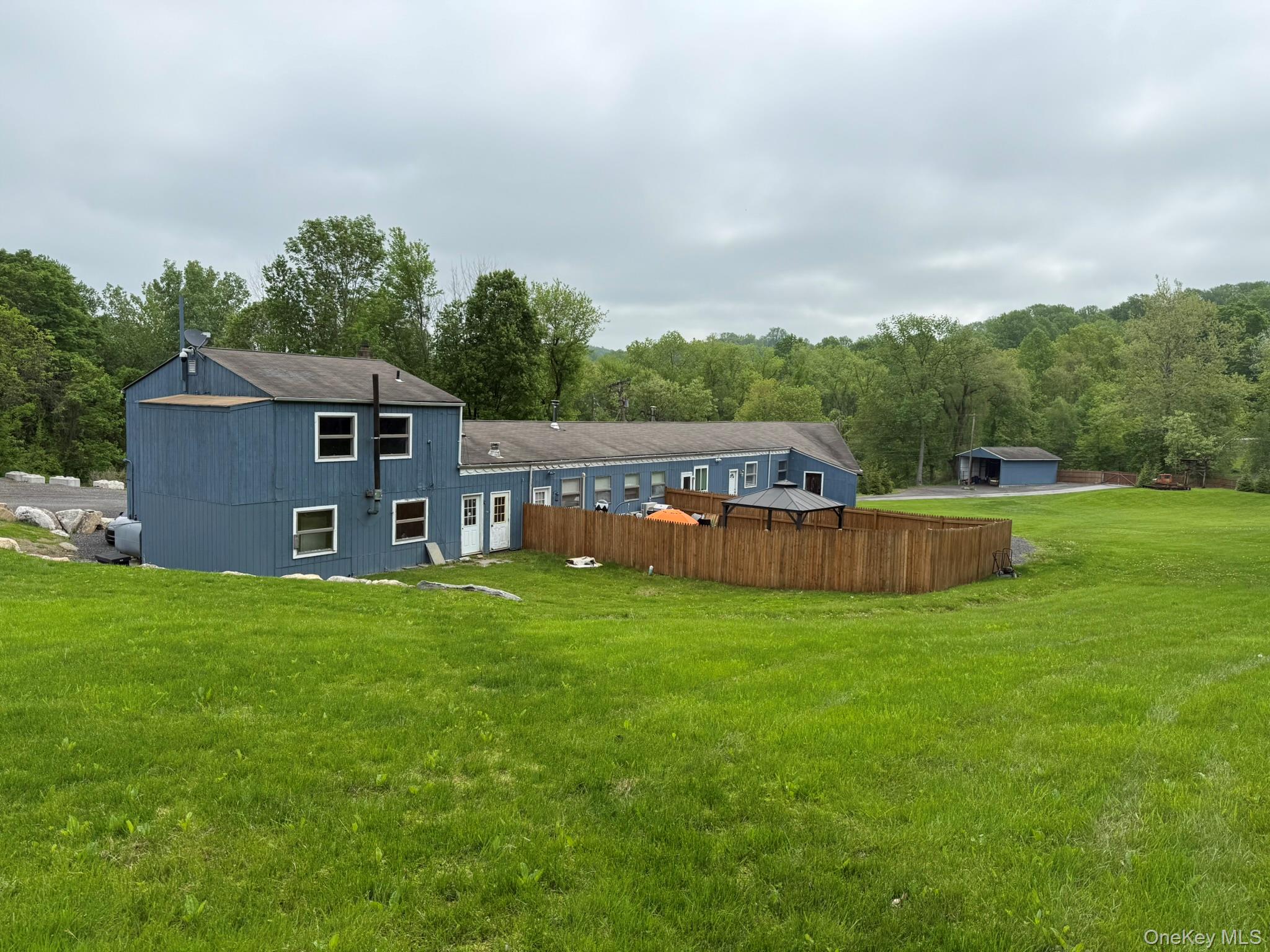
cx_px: 635
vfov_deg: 56.8
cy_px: 476
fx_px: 881
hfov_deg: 71.6
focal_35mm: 24
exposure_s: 1/3584
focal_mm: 6.76
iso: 80
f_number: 1.78
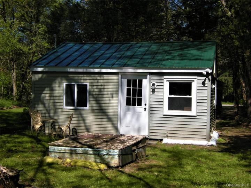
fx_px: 377
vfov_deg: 28.0
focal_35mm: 52
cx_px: 126
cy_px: 94
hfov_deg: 36.8
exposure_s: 1/222
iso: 64
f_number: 7.6
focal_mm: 8.8
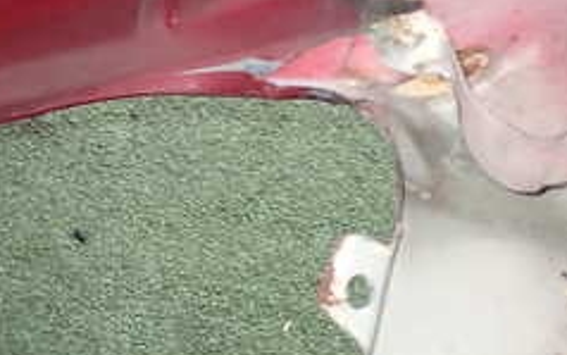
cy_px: 69
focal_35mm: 80
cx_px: 117
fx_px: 1237
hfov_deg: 25.4
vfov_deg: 16.2
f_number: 2.3
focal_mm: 5.4
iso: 100
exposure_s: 1/60
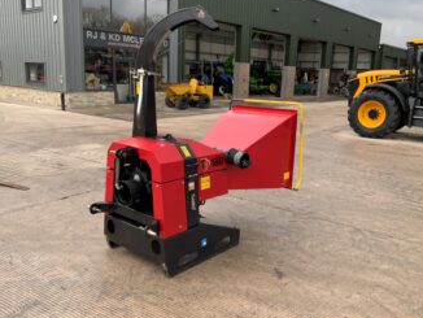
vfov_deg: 44.2
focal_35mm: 32
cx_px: 232
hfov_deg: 56.7
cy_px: 157
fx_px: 391
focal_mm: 3
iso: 16
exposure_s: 1/122
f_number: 1.8
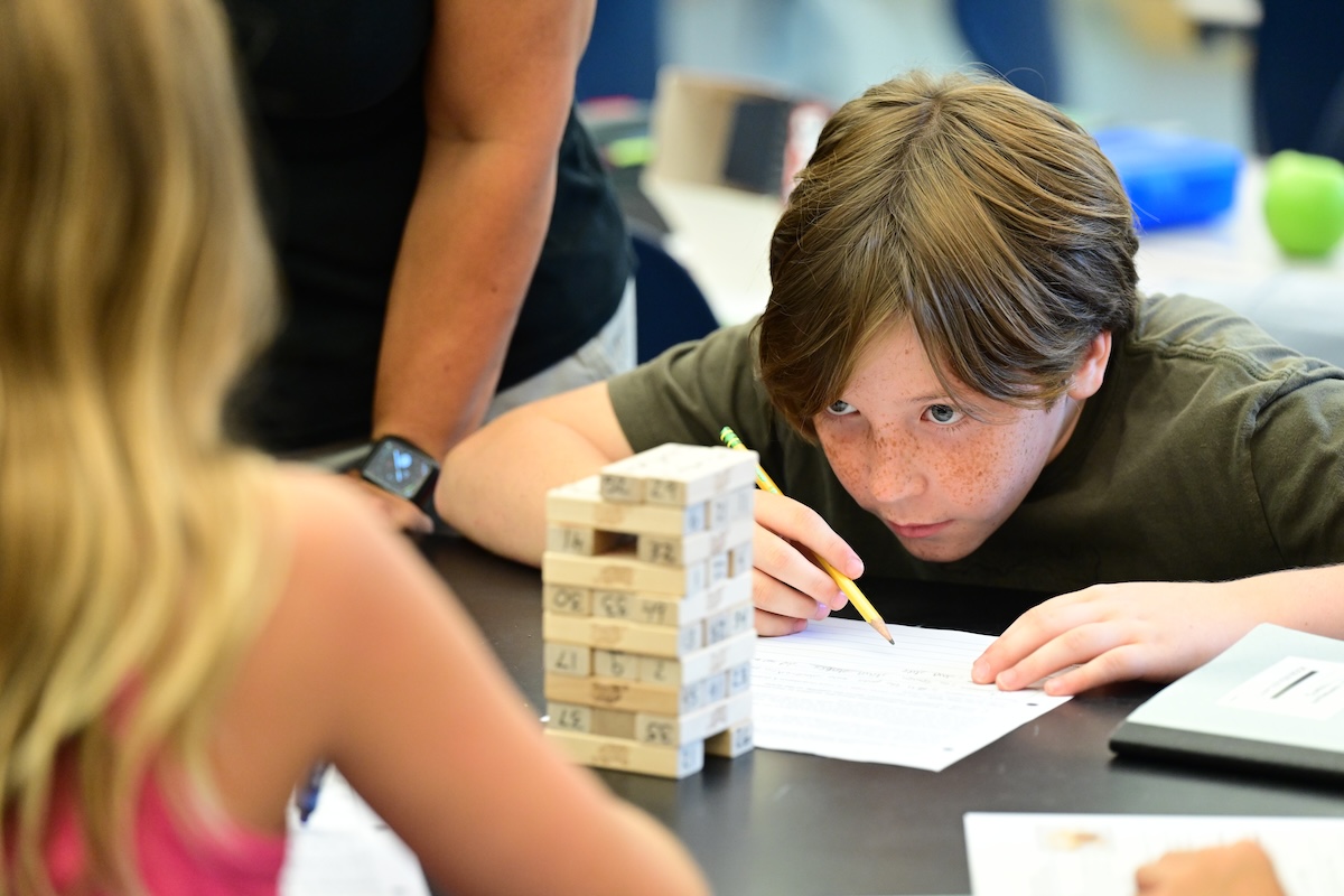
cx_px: 672
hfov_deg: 12.1
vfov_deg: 8.1
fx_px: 6346
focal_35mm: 170
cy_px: 448
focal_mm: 170
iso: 4000
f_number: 3.5
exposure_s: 1/320
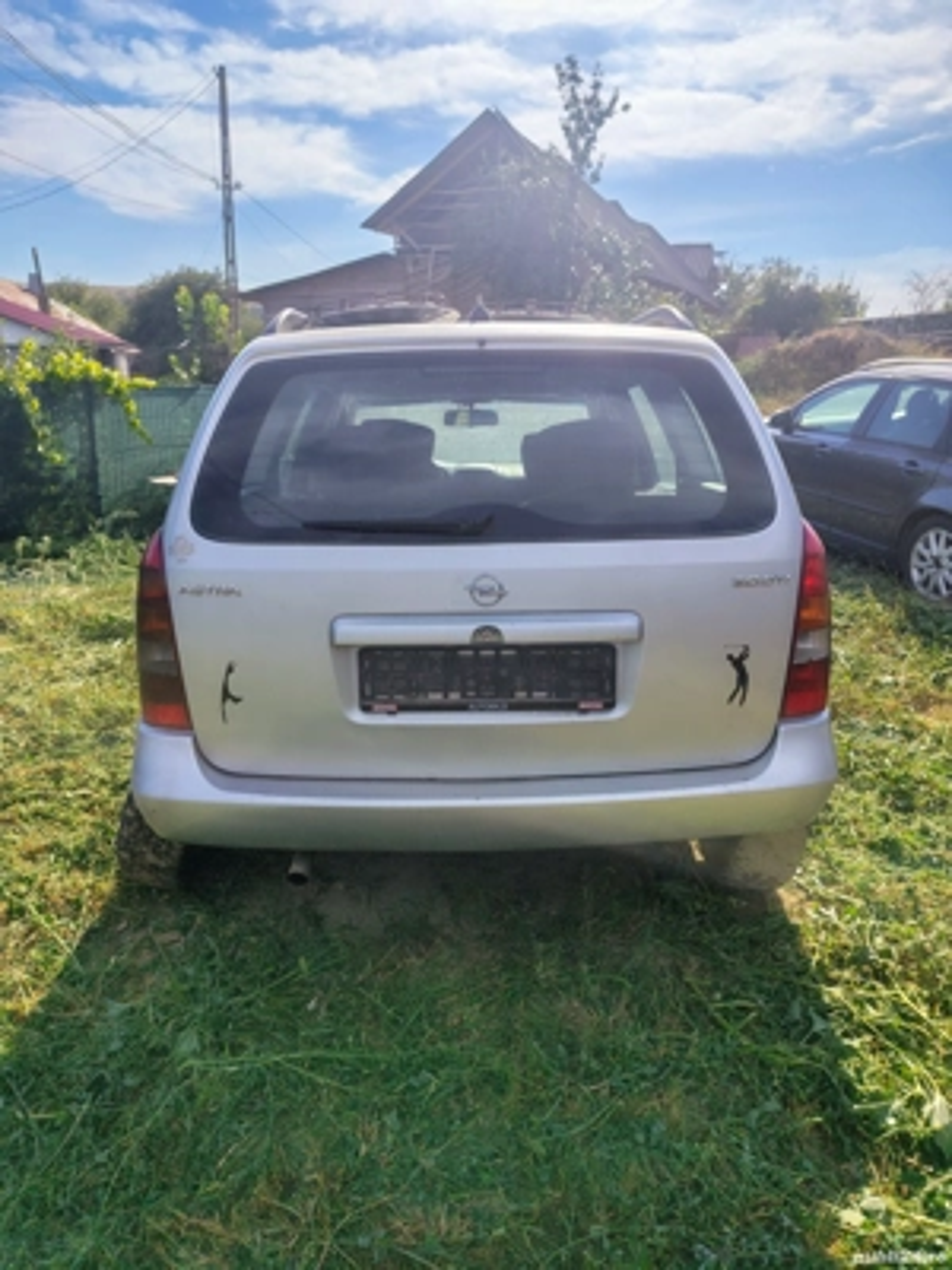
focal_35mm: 24
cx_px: 476
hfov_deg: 56.8
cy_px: 635
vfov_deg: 71.6
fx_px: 880
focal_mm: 5.56
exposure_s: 1/1226
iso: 101
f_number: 1.8
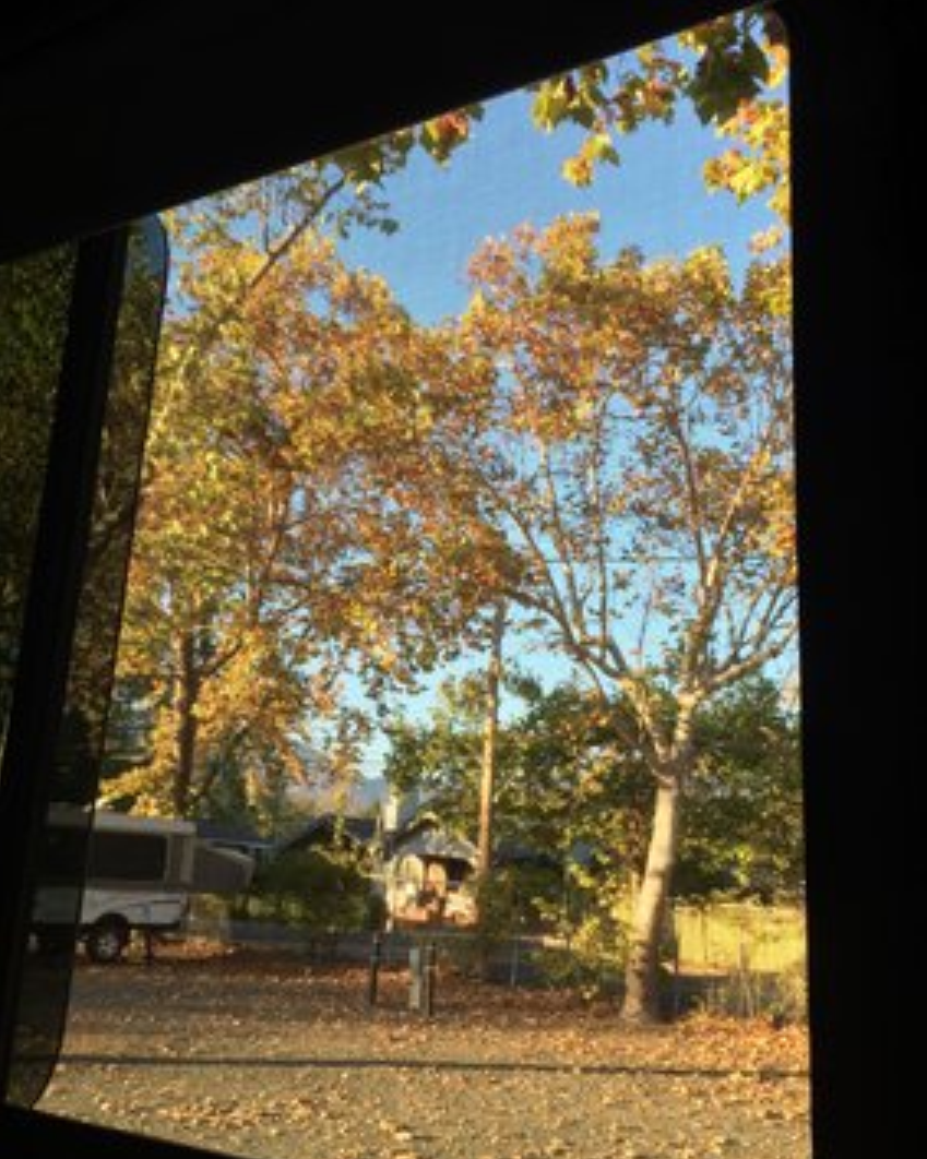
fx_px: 1098
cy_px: 602
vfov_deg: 55.7
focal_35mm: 32
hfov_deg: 45.8
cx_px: 488
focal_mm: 4.15
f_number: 2.2
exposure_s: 1/187
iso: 32
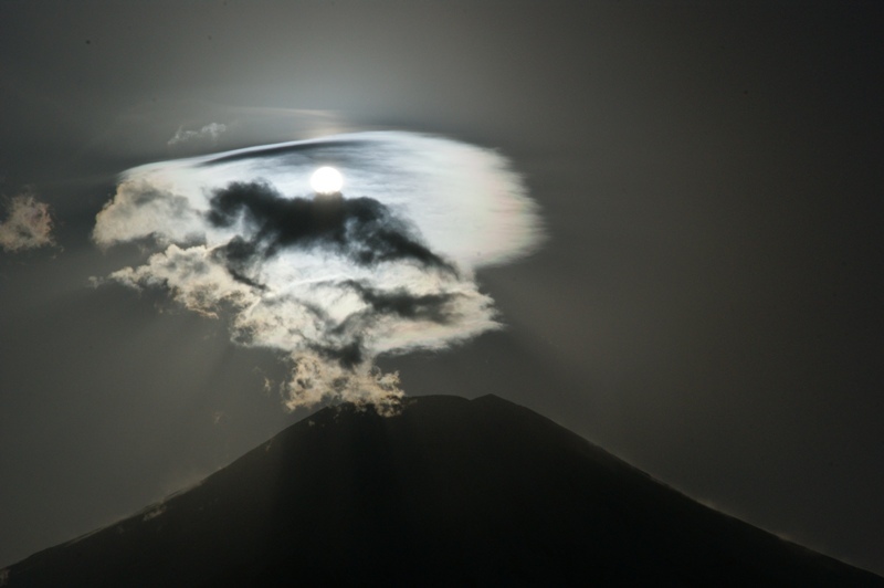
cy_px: 294
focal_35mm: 120
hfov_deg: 17.1
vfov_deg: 11.4
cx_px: 442
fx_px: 2944
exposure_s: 1/4000
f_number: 32
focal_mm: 80
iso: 200
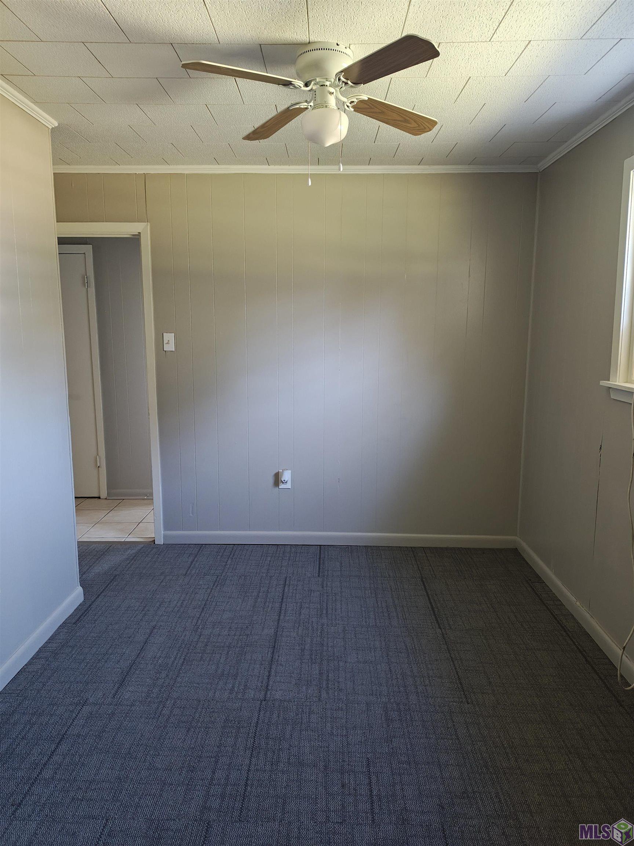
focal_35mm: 25
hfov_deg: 54.9
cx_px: 317
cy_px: 423
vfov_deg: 69.4
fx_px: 611
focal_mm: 4.68
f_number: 1.7
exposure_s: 1/30
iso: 1731
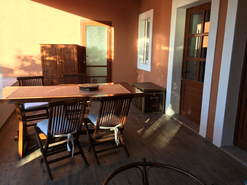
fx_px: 207
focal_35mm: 29
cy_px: 92
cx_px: 124
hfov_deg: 61.7
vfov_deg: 48.2
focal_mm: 4.15
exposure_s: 1/100
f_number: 2.2
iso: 32
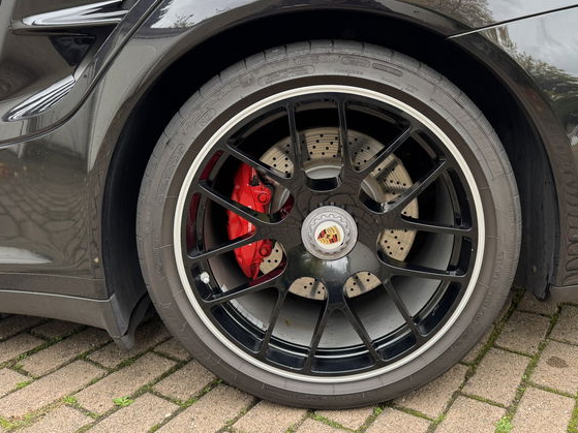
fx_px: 551
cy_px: 160
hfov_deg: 55.2
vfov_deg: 42.6
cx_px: 328
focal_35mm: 33
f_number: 1.78
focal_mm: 6.76
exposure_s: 1/121
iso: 80
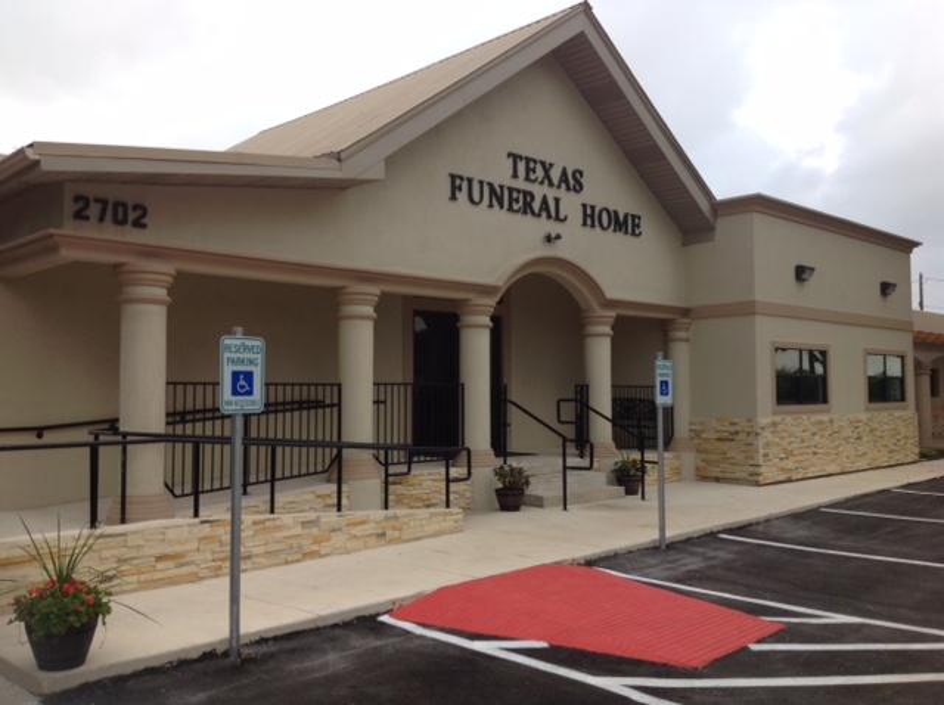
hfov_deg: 52.7
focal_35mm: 35
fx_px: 953
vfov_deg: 40.6
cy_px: 352
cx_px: 472
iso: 50
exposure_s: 1/630
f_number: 2.4
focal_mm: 4.28
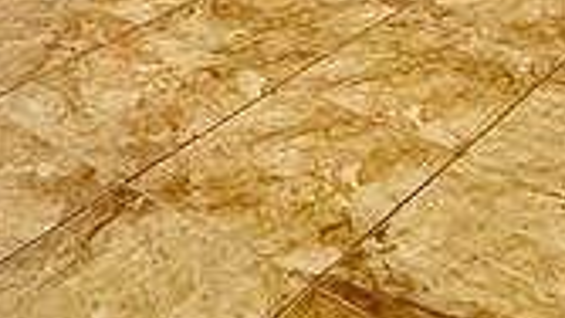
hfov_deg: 28.8
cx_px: 365
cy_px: -264
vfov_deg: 14.4
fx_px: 1094
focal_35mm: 73
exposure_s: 1/120
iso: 160
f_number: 2.2
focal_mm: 2.22
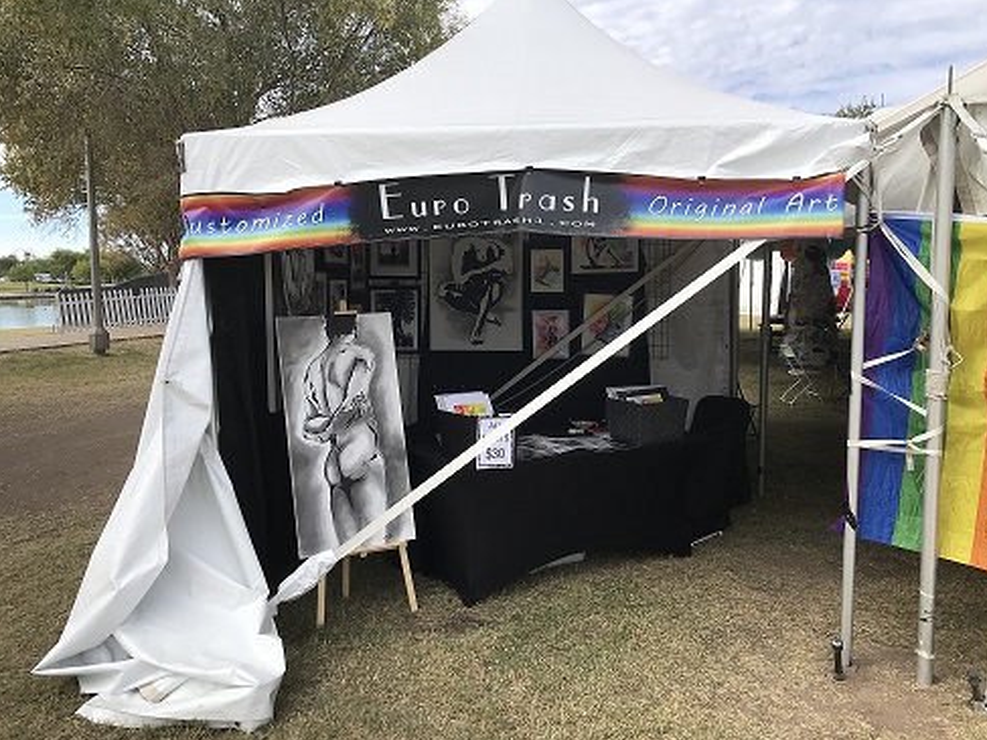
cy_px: 363
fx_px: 827
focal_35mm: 29
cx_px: 505
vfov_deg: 48.2
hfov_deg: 61.7
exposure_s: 1/1681
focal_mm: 3.99
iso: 20
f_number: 1.8
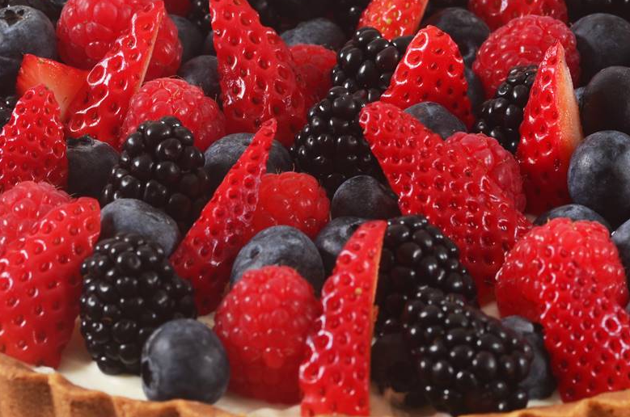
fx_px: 4520
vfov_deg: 5.3
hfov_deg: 8.0
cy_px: 166
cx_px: 230
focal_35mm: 259
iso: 100
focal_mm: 105
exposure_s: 1/30
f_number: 8
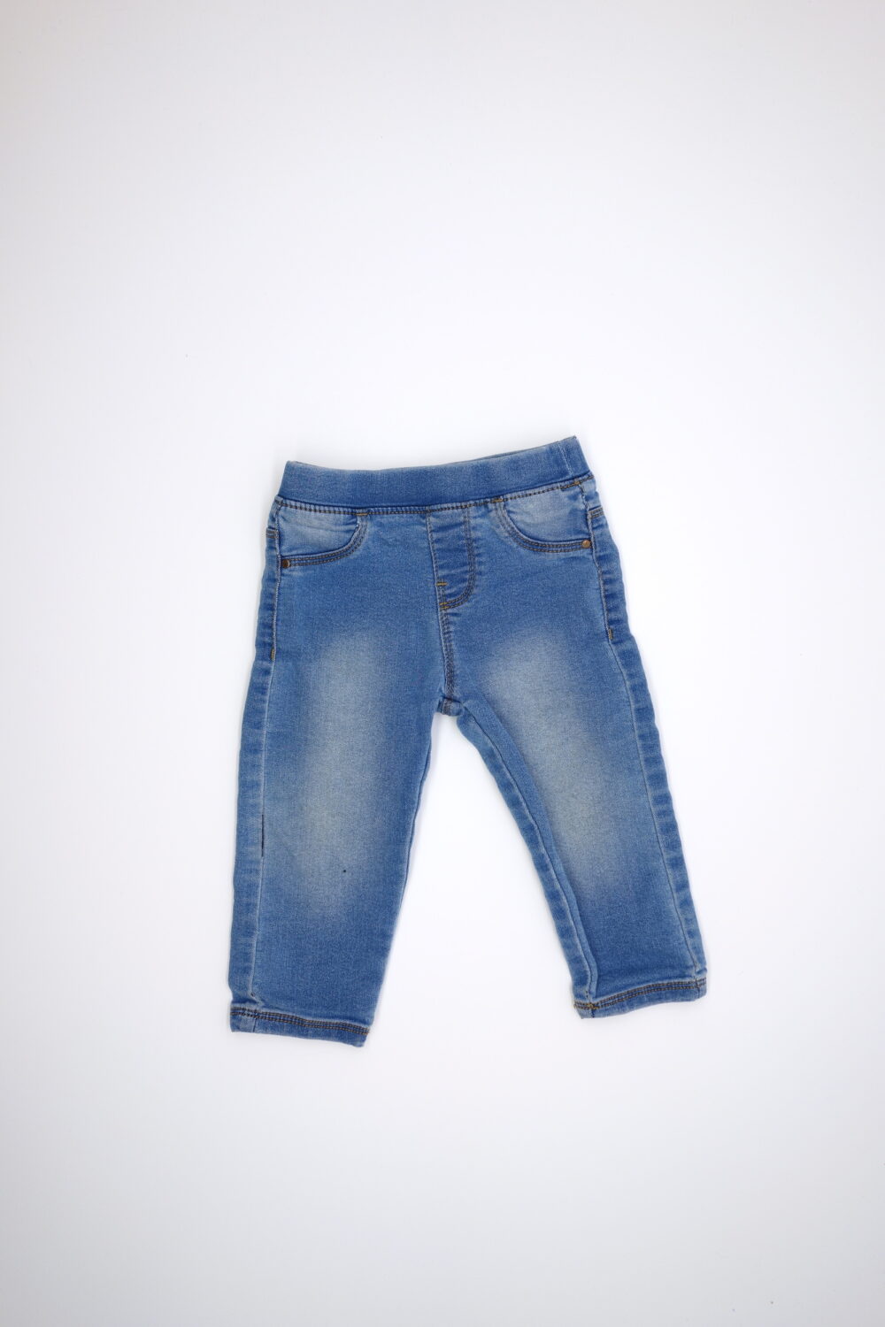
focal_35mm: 28
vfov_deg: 65.5
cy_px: 664
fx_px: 1032
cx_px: 442
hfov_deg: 46.4
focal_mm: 10.4
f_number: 3.2
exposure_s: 1/125
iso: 80
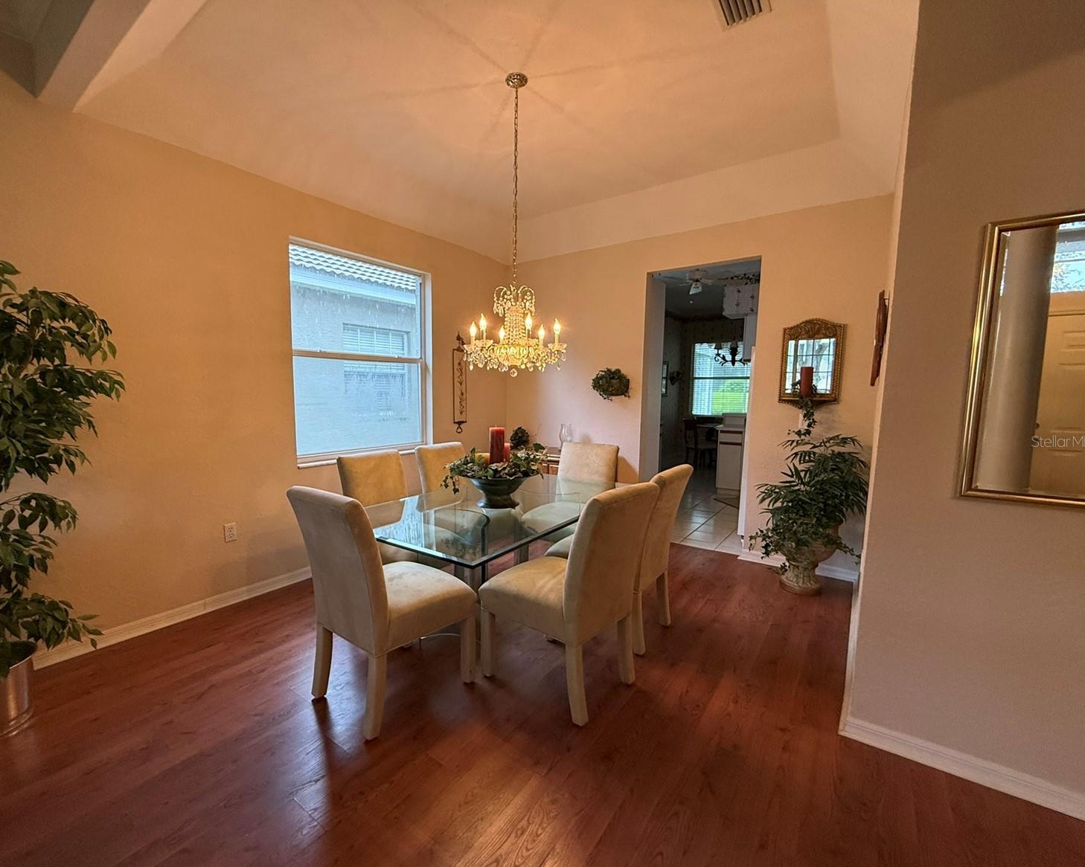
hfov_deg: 96.7
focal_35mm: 15
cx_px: 506
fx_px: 482
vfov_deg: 84.0
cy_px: 441
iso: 320
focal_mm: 2.22
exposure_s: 1/120
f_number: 2.2
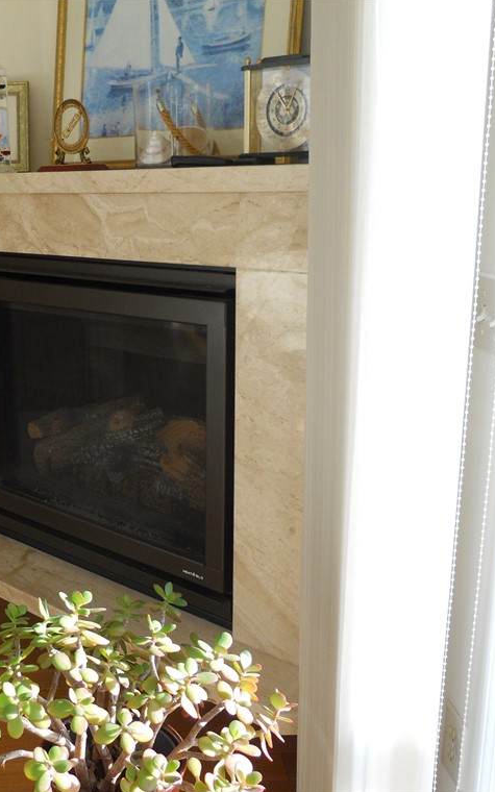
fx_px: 863
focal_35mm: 40
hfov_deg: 31.1
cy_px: 397
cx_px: 90
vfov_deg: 49.3
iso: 160
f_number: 2.7
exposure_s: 1/250
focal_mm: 5
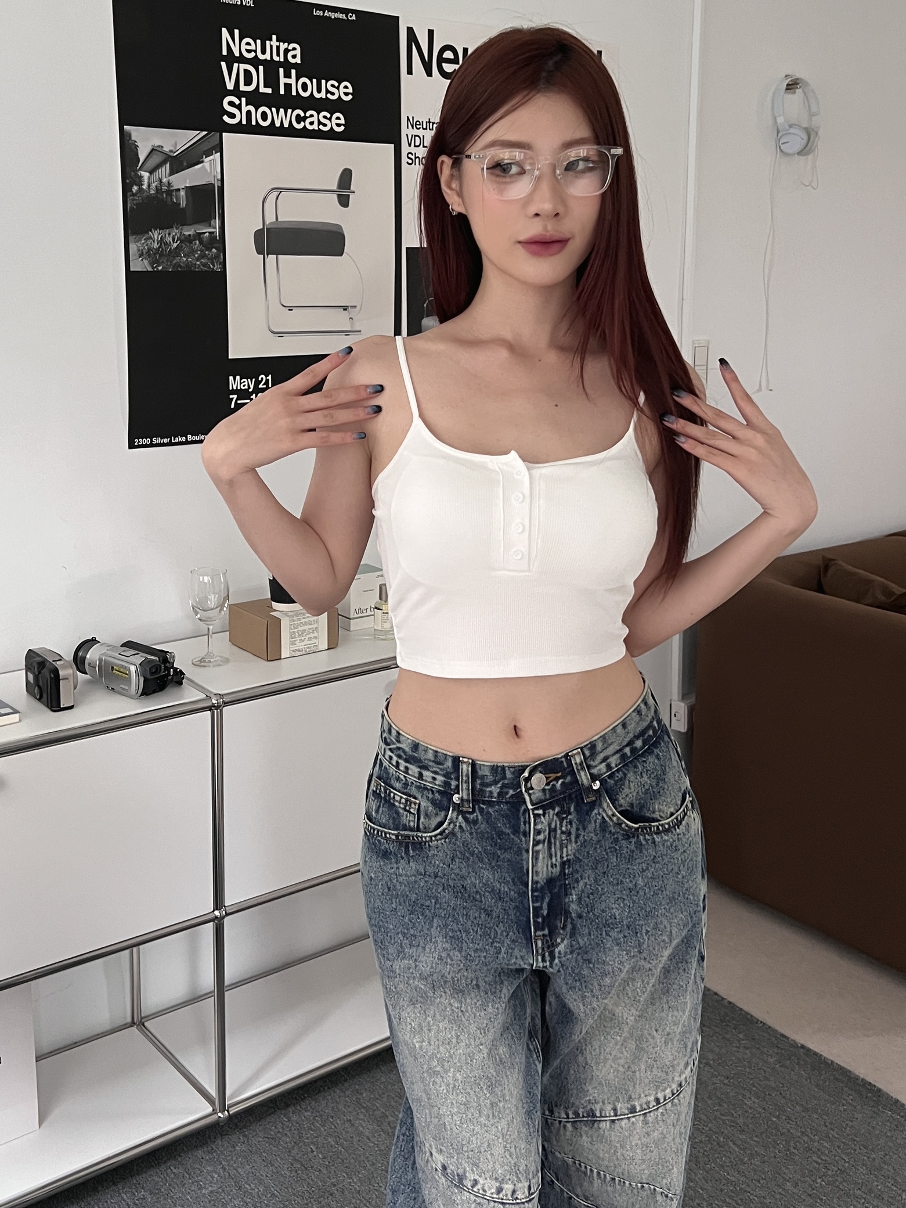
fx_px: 1046
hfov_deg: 46.7
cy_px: 592
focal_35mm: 30
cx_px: 519
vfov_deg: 59.9
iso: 400
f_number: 1.5
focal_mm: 5.7
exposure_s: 1/60
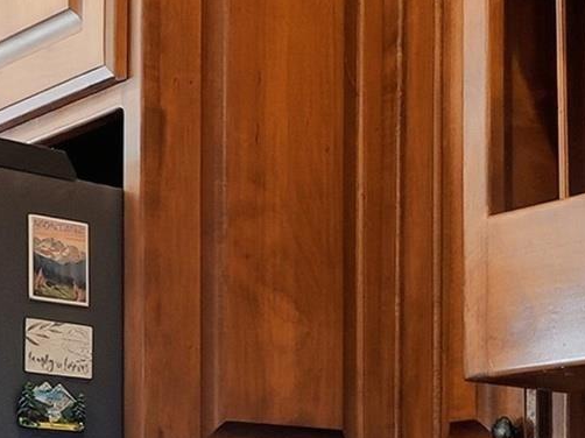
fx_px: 1554
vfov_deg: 15.2
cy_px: 585
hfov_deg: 19.9
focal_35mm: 92
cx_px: 717
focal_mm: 16
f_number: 9
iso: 250
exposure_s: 1/60
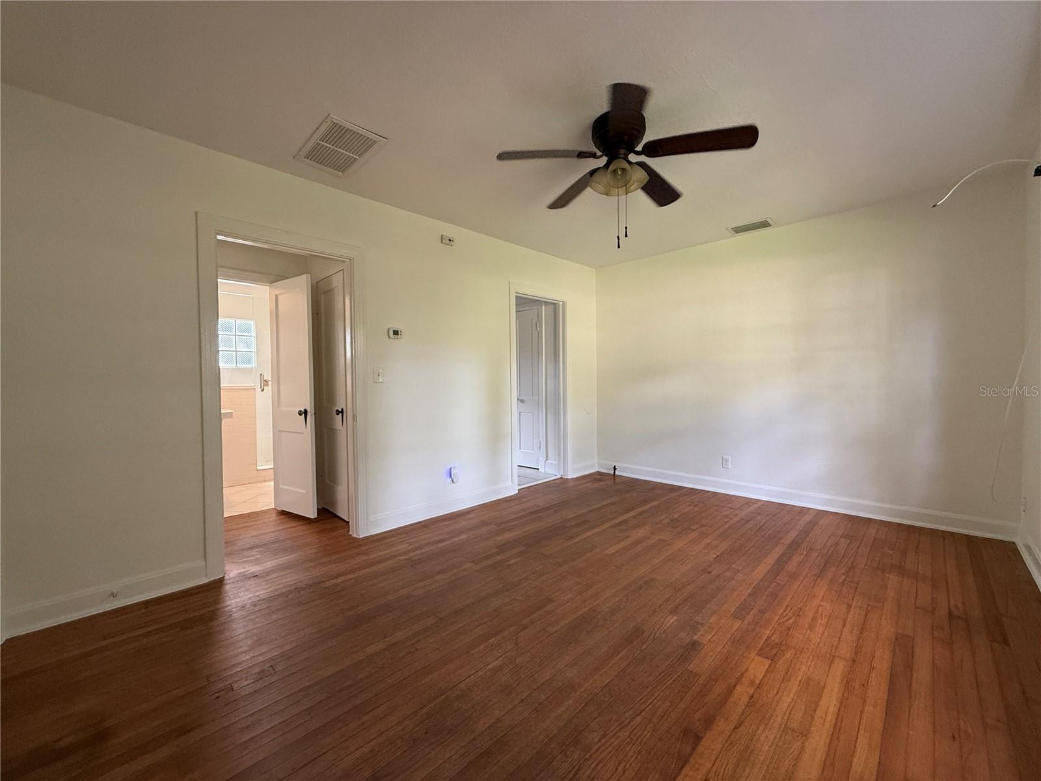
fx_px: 421
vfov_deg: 85.7
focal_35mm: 14
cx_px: 520
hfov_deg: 102.1
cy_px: 390
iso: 250
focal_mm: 2.22
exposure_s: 1/99
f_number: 2.2
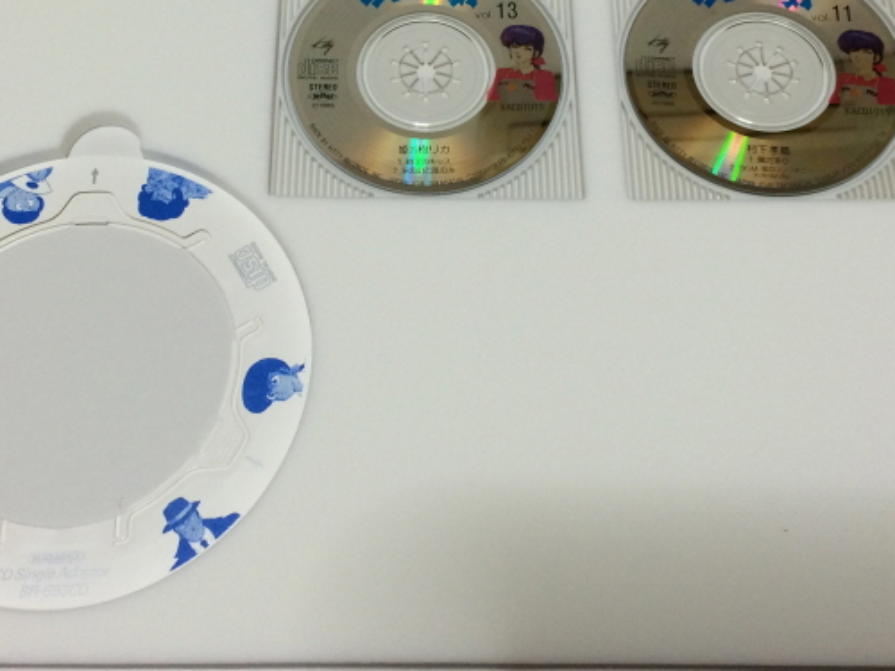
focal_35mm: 48
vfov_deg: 29.7
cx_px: 421
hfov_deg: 39.6
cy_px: 161
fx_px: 1241
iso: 125
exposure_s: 1/30
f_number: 2.2
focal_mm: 4.12
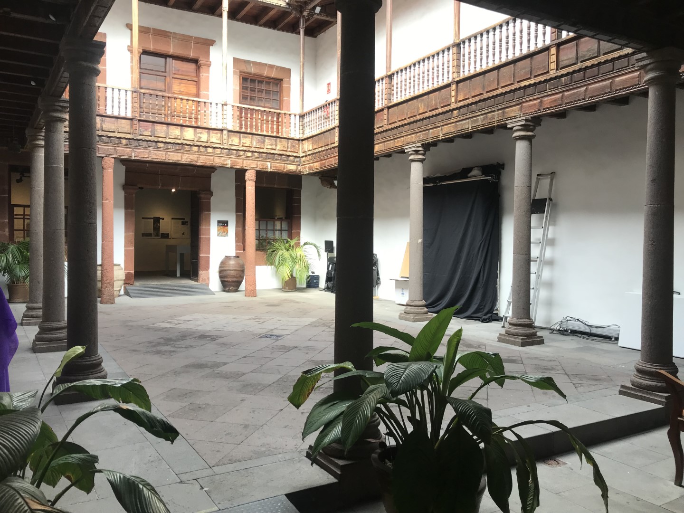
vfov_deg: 49.7
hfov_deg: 63.4
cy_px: 256
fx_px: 553
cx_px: 342
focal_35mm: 28
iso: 20
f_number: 1.8
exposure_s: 1/106
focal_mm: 3.99
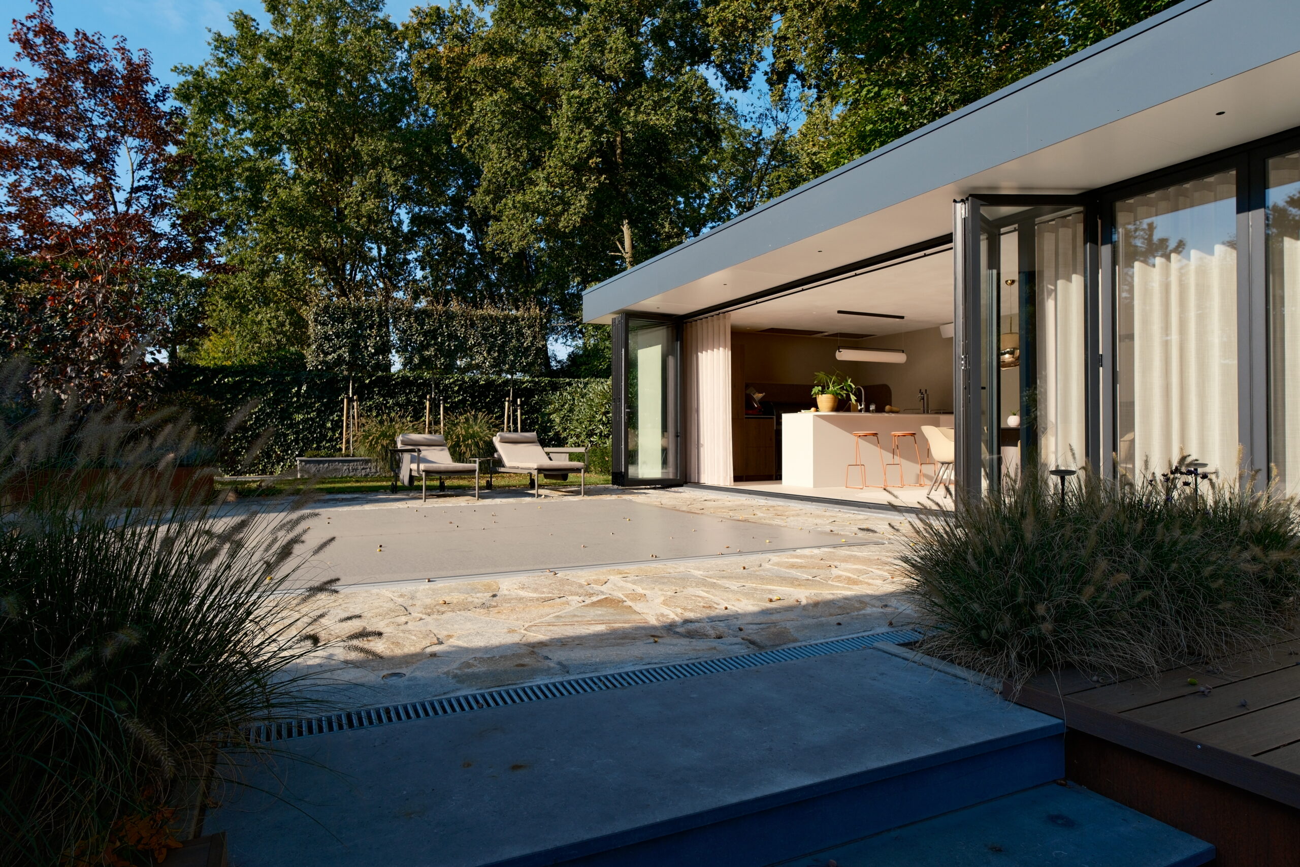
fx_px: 758
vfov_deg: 59.5
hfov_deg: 81.2
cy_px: 434
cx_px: 650
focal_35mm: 21
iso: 320
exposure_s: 1/680
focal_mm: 13.9
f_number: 5.6
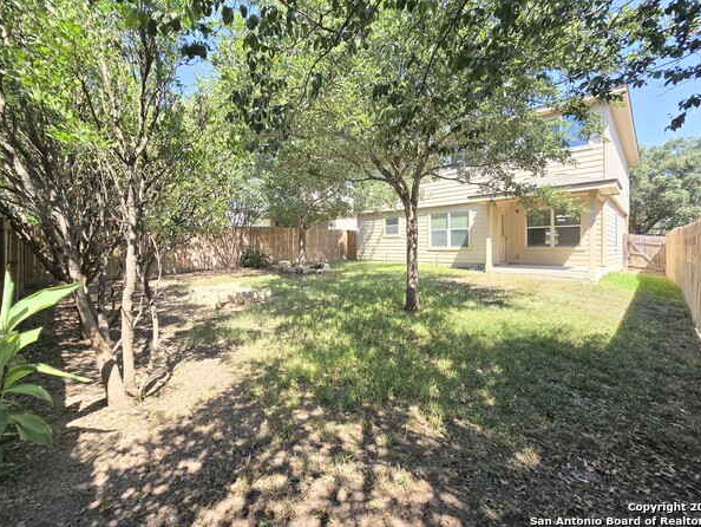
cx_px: 345
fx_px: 284
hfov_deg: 102.0
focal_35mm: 14
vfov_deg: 85.6
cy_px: 245
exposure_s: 1/681
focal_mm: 2.2
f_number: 2.2
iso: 50
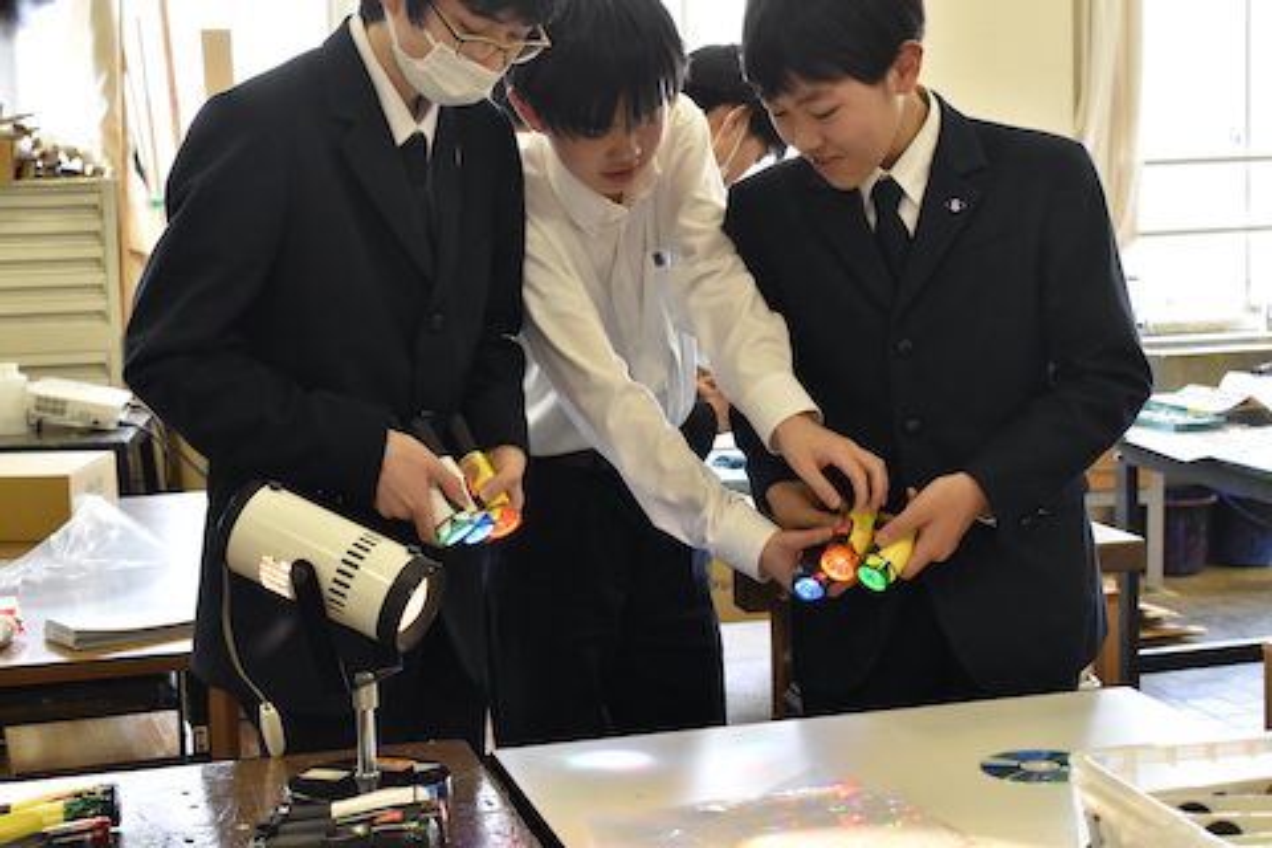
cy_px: 424
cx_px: 636
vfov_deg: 22.6
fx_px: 2120
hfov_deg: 33.4
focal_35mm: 60
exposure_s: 1/160
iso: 1600
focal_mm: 40
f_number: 6.3
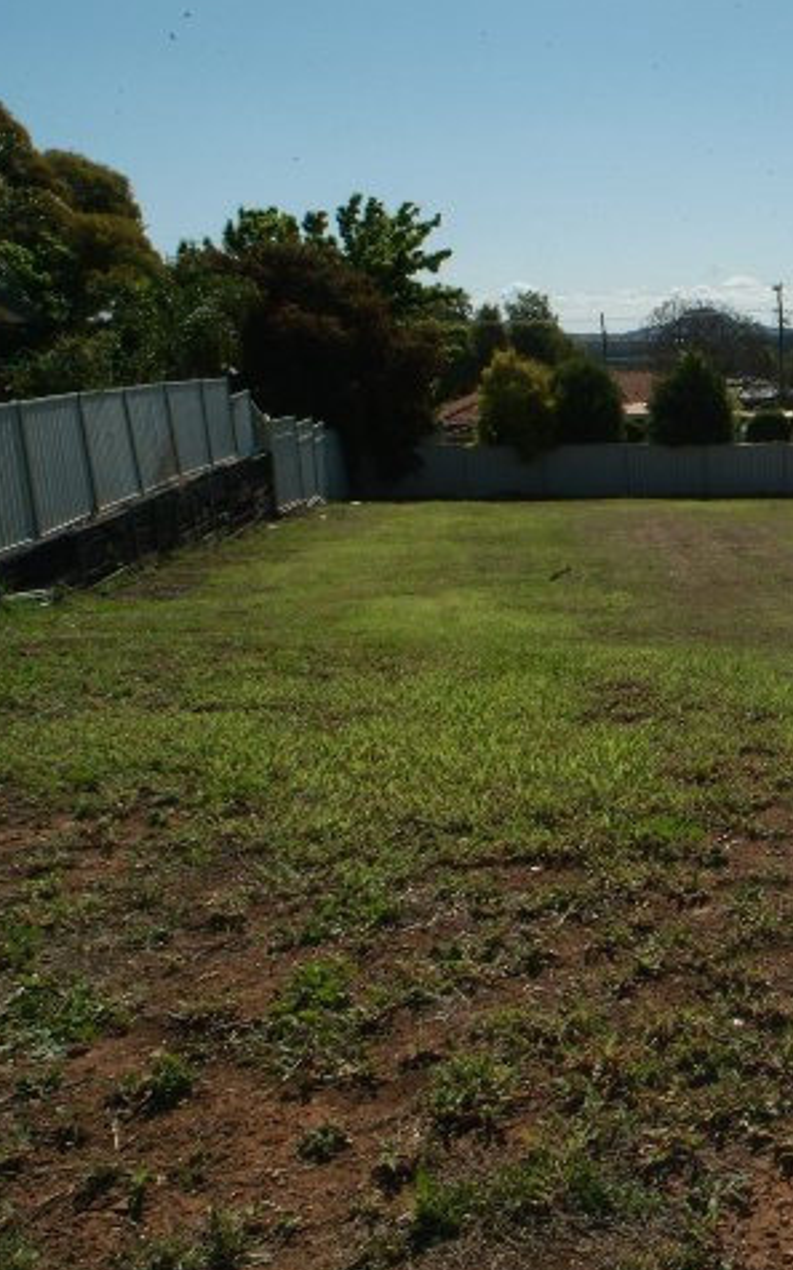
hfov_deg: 30.8
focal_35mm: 36
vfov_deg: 54.0
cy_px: 655
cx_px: 905
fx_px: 1246
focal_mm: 14
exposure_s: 1/180
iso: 400
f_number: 22
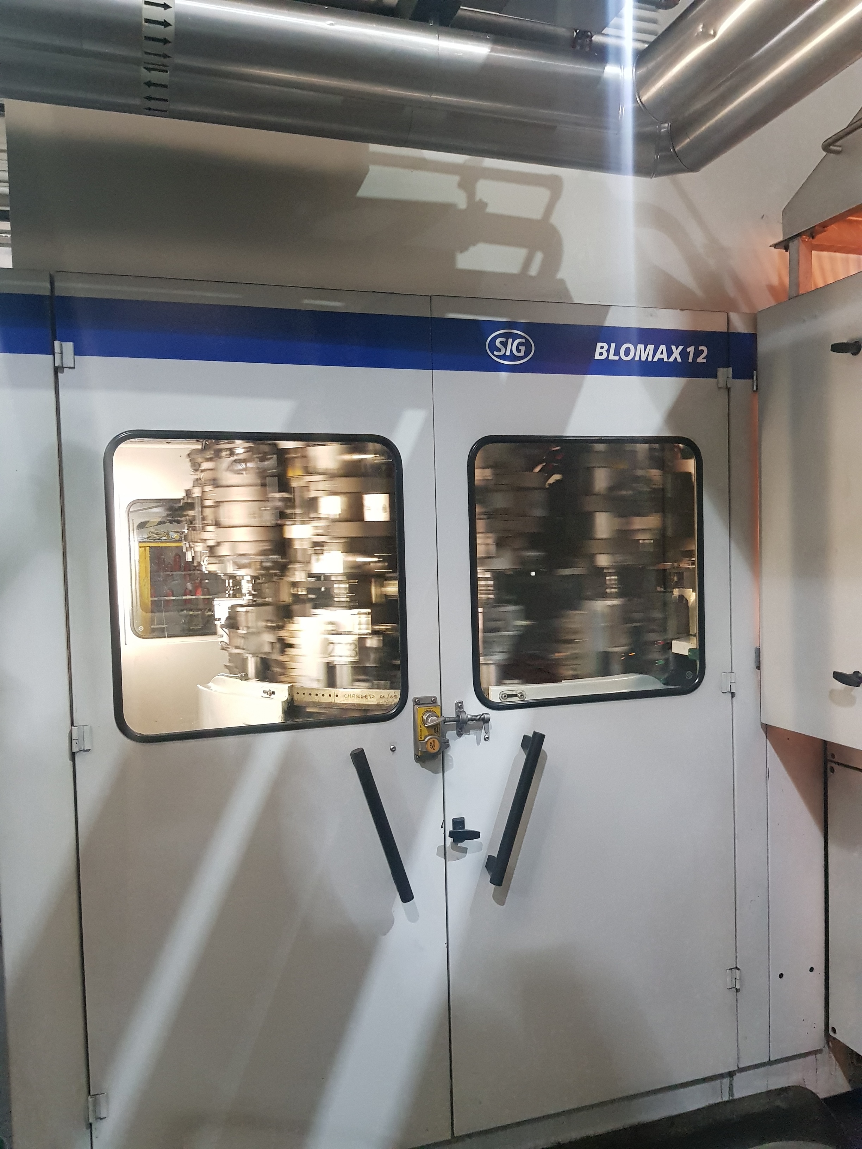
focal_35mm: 26
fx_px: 863
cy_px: 574
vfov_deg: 67.3
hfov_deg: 53.1
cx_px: 431
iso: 500
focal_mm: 4.3
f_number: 1.7
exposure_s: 1/50
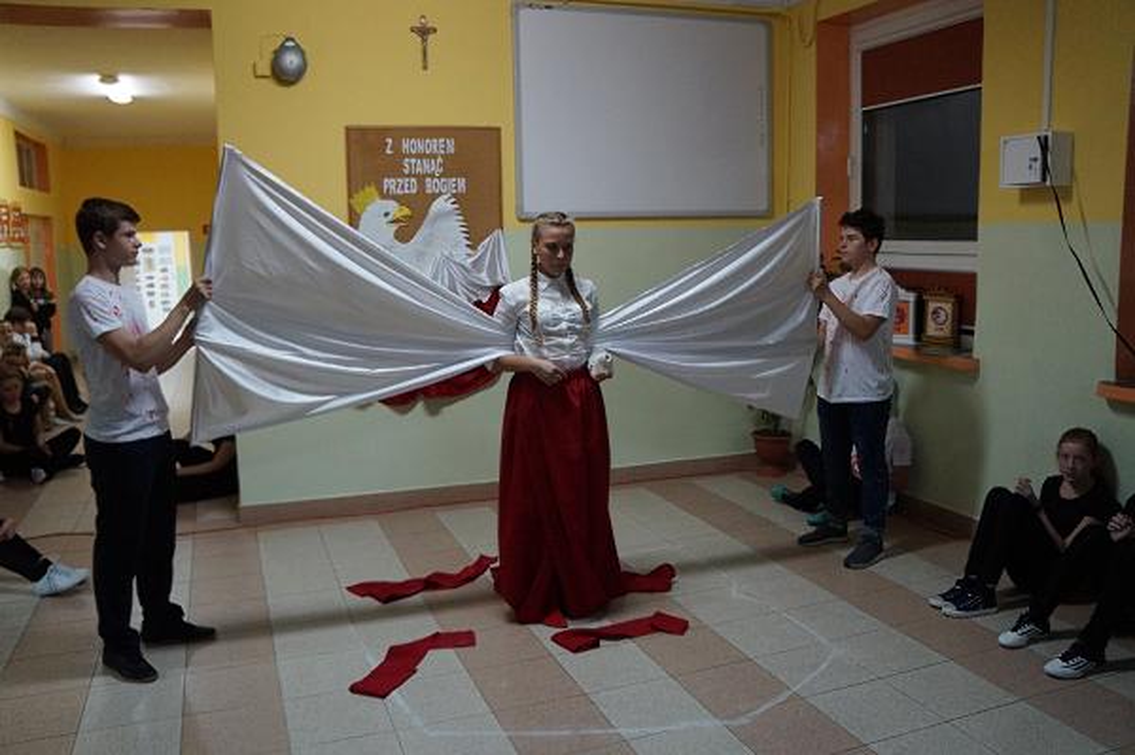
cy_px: 378
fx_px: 851
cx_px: 568
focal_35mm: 27
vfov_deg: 47.9
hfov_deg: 67.4
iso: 2000
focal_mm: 18
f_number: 3.5
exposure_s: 1/160
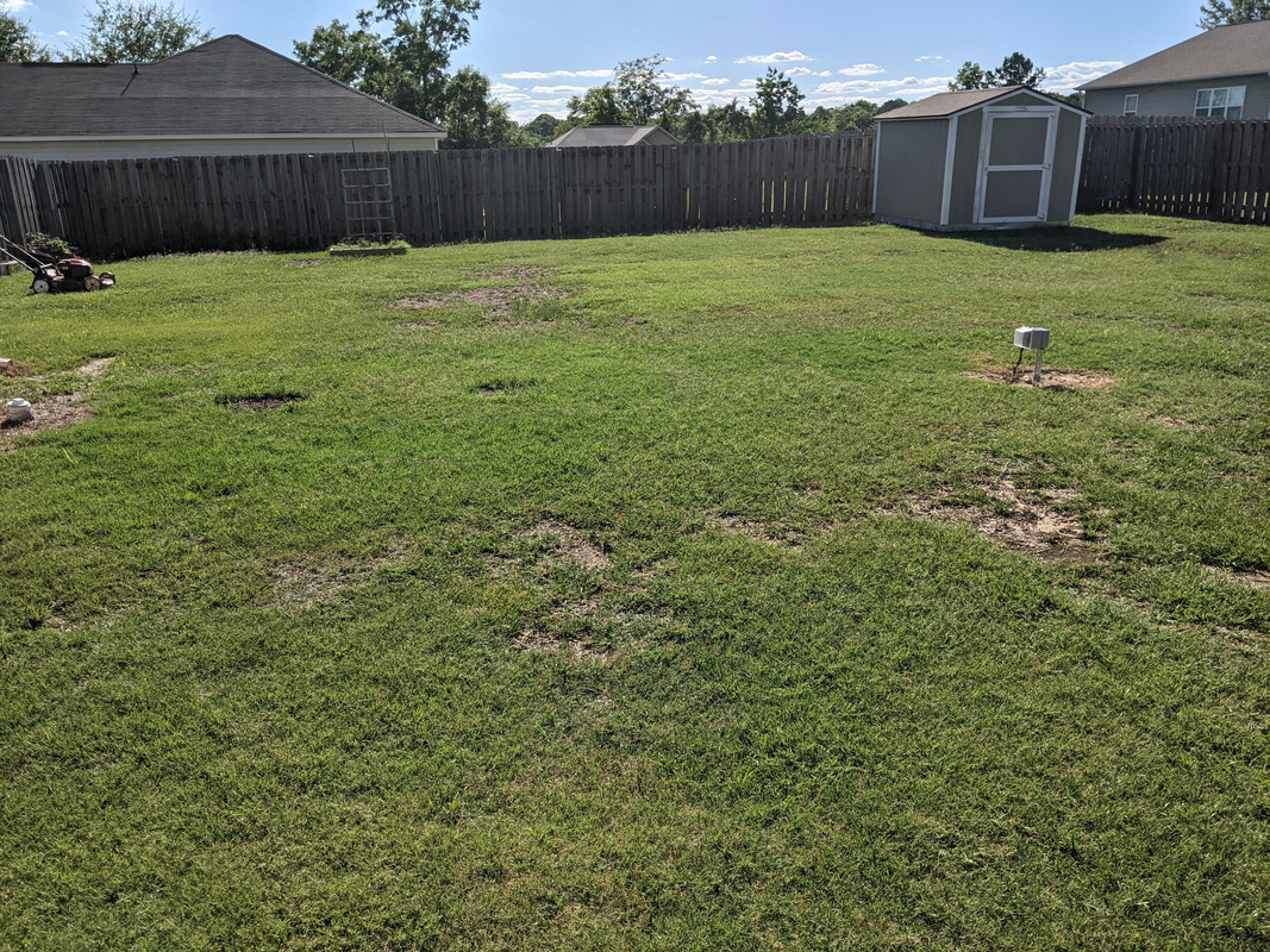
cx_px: 635
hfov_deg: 65.3
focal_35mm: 27
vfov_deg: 51.3
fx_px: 990
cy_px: 476
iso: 52
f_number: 1.8
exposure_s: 1/4695
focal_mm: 4.44
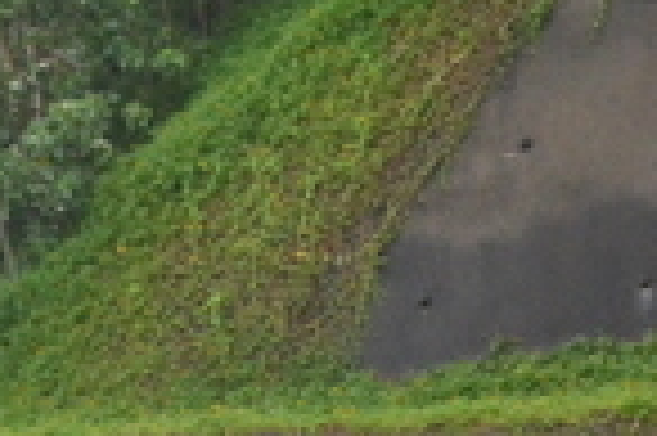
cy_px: 971
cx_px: 369
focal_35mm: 287
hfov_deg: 7.2
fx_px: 5227
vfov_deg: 4.7
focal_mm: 35
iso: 2000
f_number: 10
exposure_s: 1/400
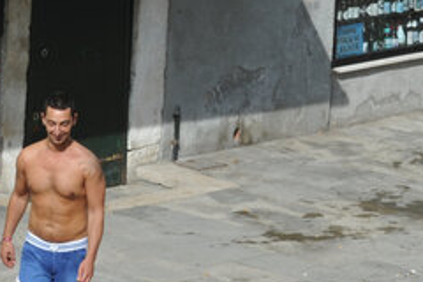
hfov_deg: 6.4
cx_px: -298
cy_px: 629
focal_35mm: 316
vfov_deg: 4.3
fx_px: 3713
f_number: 10
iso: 250
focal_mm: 70
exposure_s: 1/400
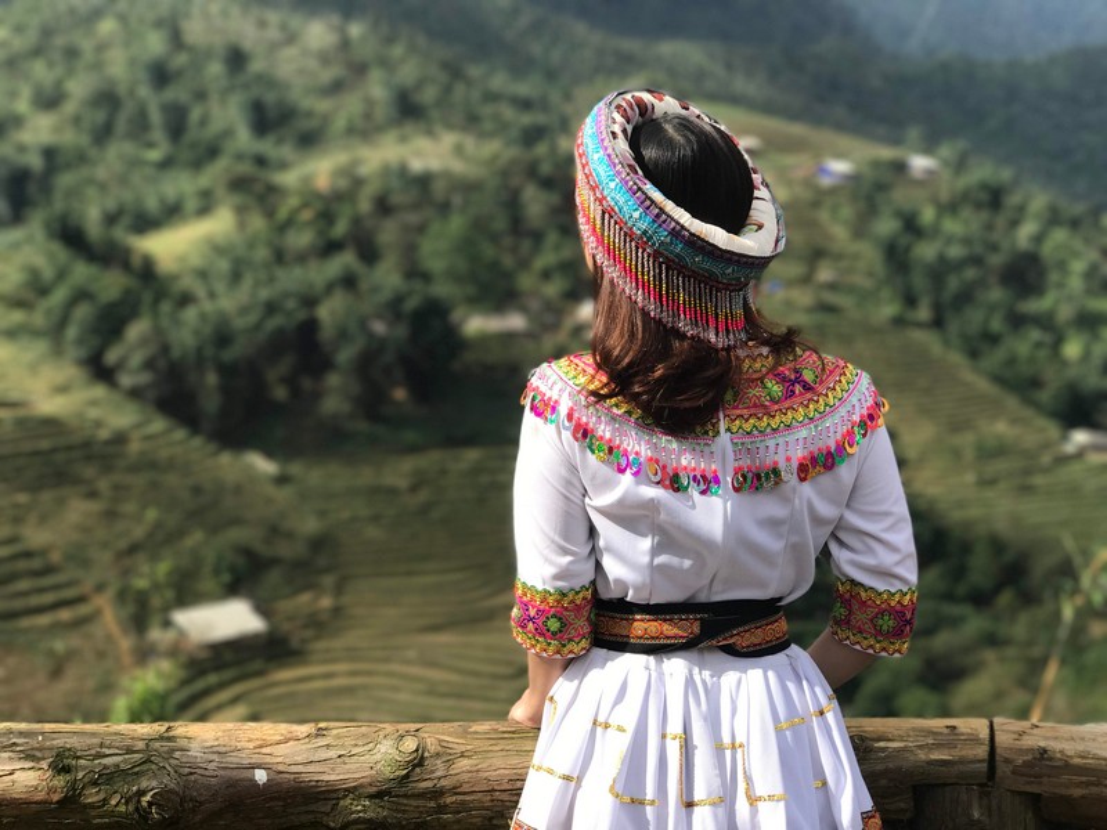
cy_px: 415
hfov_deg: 33.8
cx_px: 554
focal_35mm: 57
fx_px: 1823
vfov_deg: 25.7
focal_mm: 6.6
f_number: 2.8
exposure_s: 1/630
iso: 20
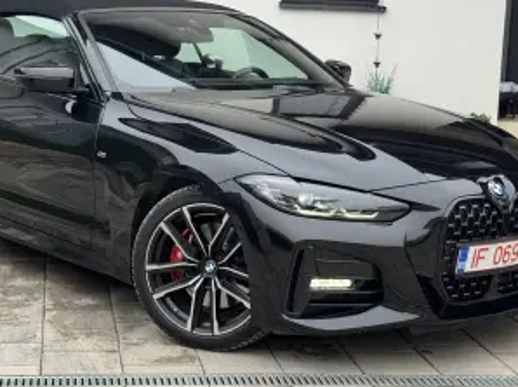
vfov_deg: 25.2
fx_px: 867
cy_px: 158
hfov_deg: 33.2
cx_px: 210
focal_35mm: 58
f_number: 1.78
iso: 64
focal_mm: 6.76
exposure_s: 1/568
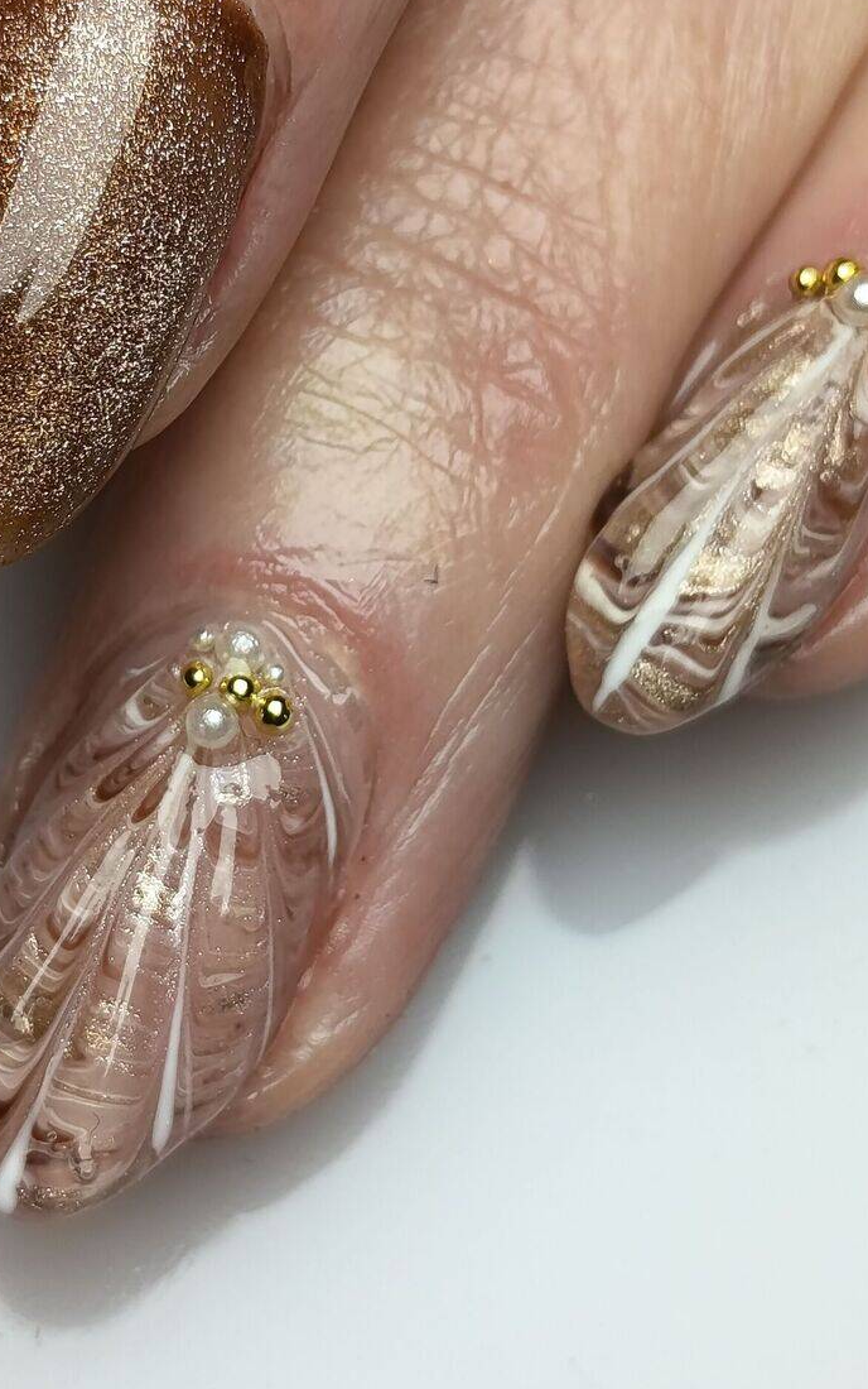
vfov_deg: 18.7
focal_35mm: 111
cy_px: 552
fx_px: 4199
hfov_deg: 11.8
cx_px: 296
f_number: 1.7
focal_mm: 5.27
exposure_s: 1/138
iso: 50
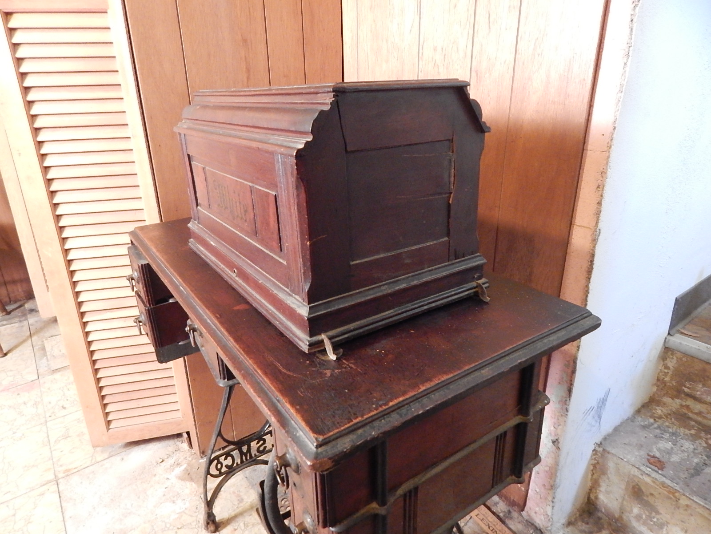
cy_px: 267
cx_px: 356
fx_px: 452
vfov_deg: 61.1
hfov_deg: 76.4
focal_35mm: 22
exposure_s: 1/8
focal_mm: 4
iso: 720
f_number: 3
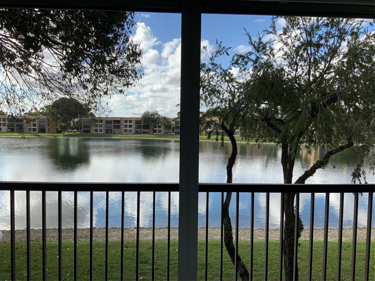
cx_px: 188
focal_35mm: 29
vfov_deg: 48.2
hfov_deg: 61.7
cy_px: 140
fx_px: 314
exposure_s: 1/978
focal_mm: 3
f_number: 1.8
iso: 16
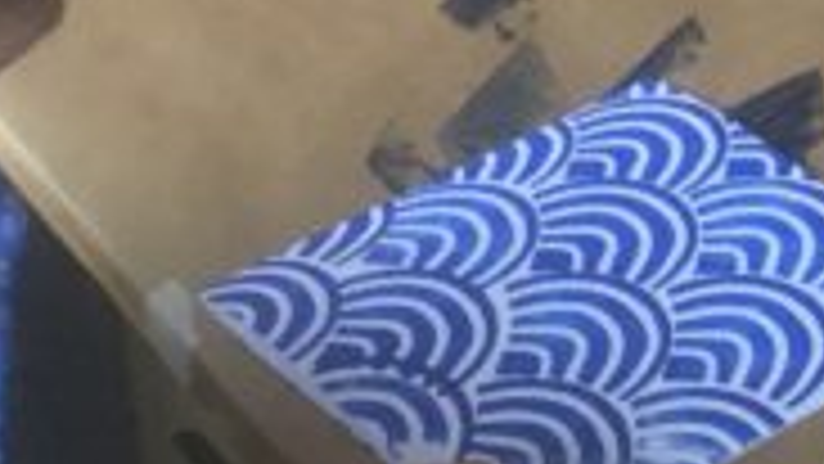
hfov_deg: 11.7
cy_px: 401
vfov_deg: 6.8
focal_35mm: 177
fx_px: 3868
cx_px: 1180
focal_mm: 4.15
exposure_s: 1/33
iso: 40
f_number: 2.2
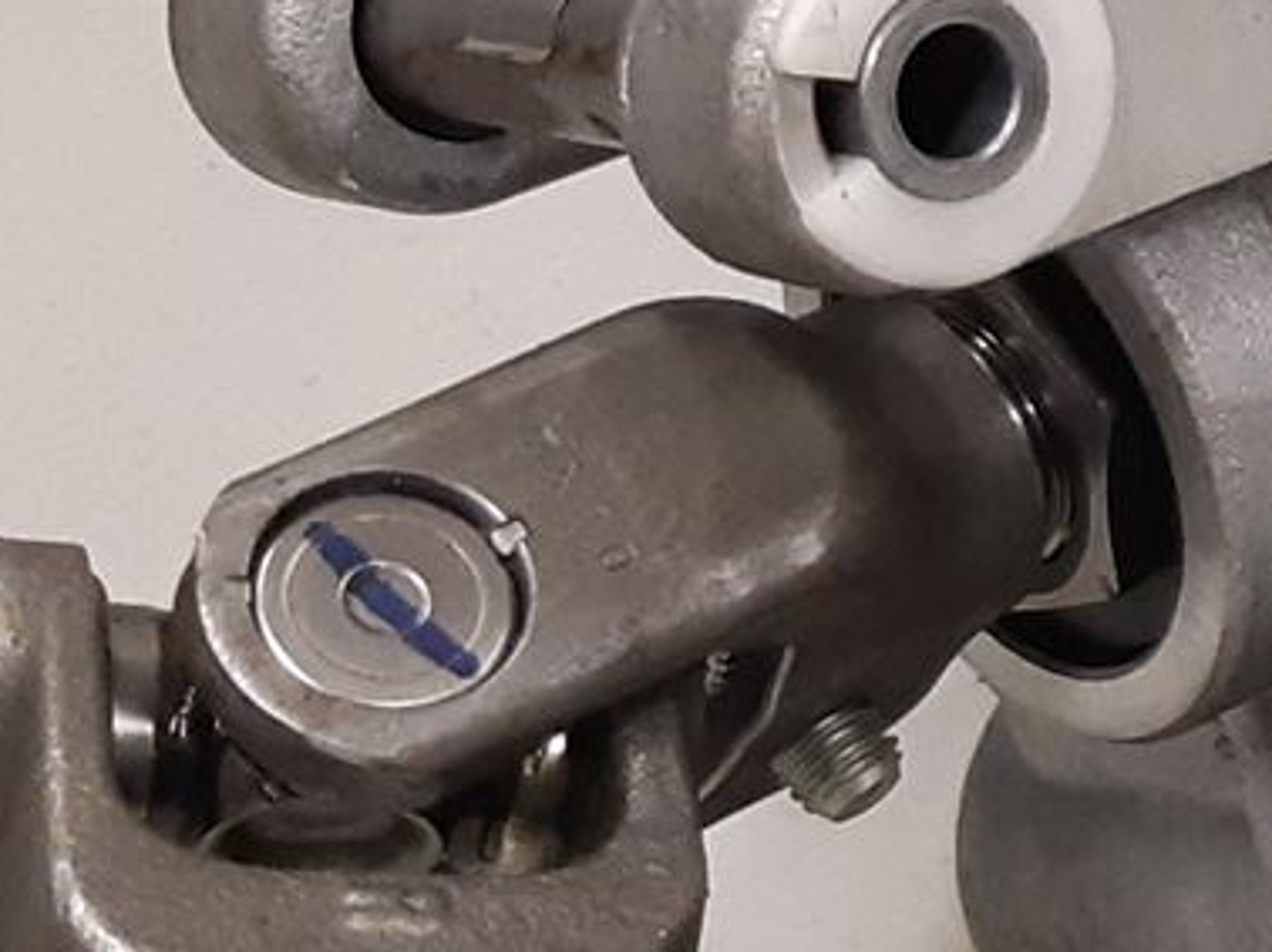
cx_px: 2507
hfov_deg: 12.4
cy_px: 145
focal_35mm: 141
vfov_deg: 10.5
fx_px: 5178
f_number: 1.7
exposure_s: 1/50
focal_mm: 3.93
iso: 250
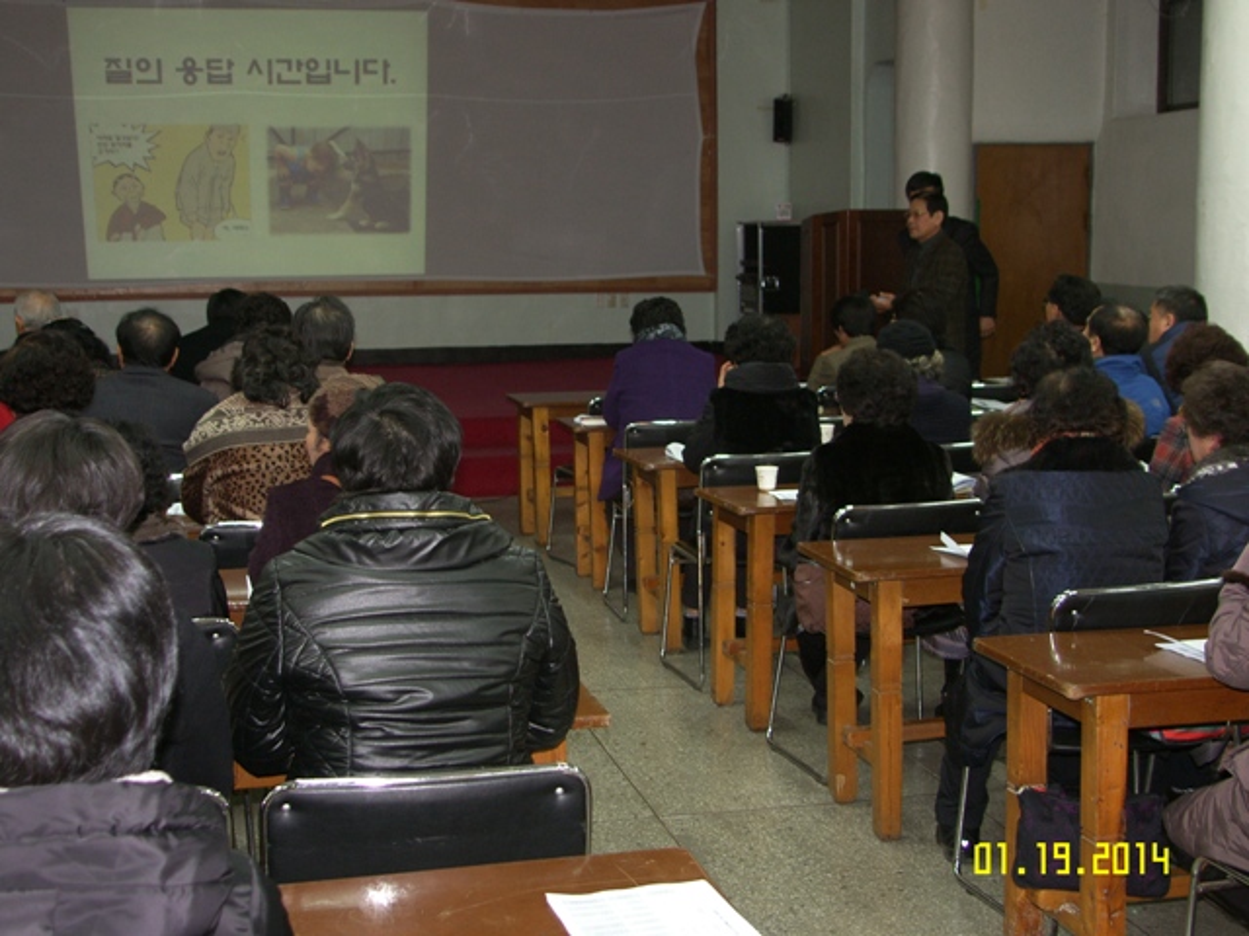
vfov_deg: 29.1
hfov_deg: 38.2
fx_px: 1804
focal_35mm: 50
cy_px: 468
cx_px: 624
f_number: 2.5
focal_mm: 12.9
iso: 100
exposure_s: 1/50
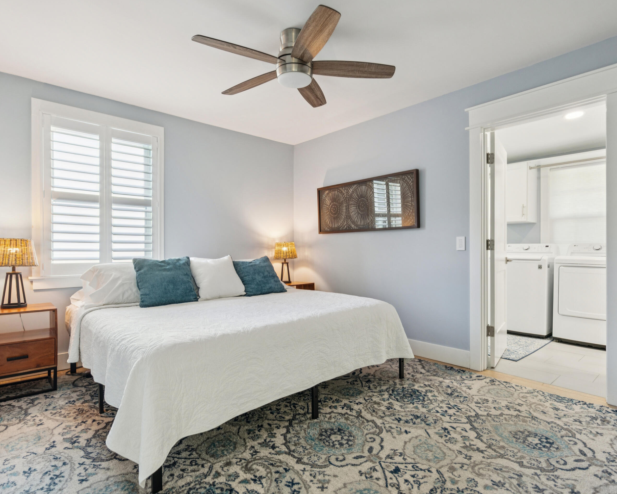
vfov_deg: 70.9
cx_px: 326
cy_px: 245
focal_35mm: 19
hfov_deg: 83.2
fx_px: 347
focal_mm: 16
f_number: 8
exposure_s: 1/6
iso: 400
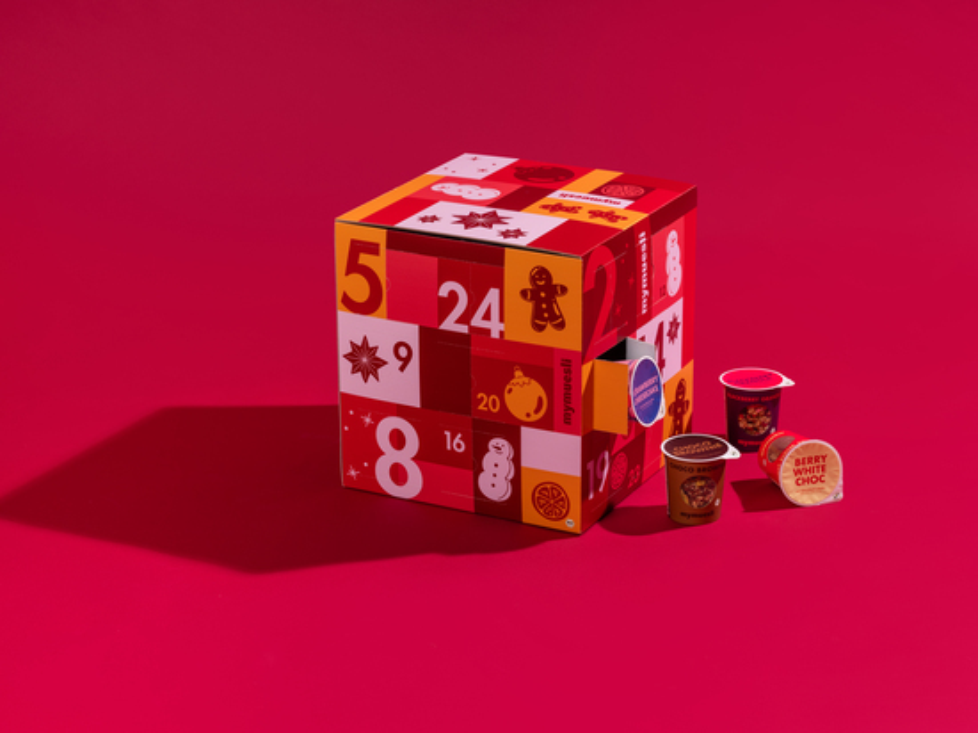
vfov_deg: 15.5
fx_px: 2683
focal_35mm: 95
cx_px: 489
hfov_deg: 20.7
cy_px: 366
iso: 100
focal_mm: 120
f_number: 14
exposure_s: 1/125
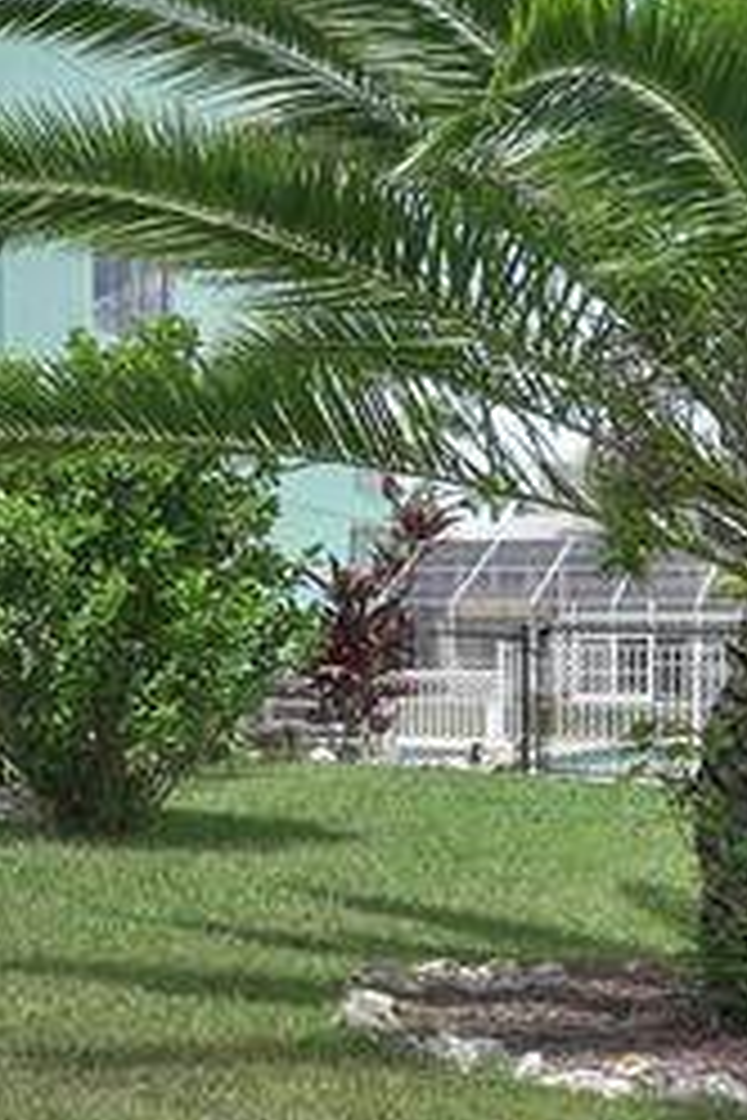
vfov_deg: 27.2
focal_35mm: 70
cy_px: -2
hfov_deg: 16.4
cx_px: -590
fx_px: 2179
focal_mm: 17
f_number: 14
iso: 160
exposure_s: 1/125
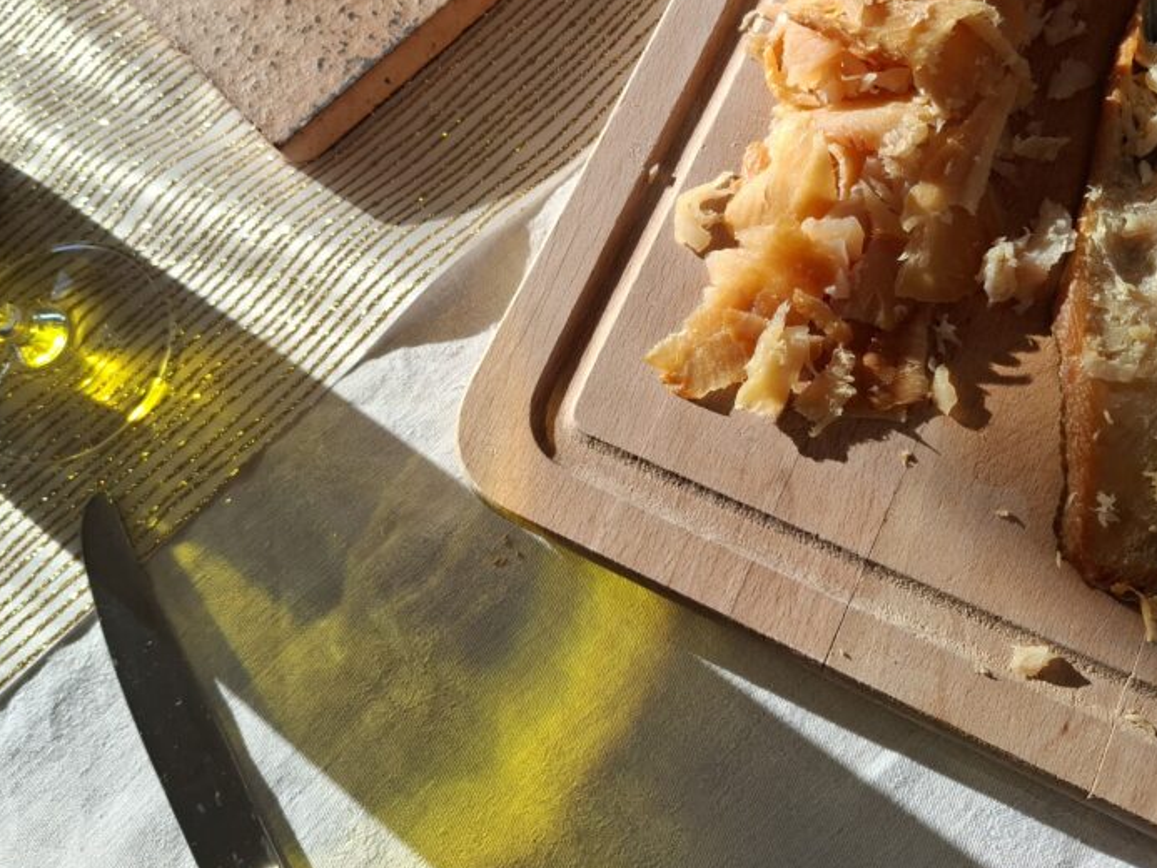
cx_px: 561
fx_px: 1137
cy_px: 267
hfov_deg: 53.9
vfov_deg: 41.1
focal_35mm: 34
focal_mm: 5.54
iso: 50
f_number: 1.8
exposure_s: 1/1218
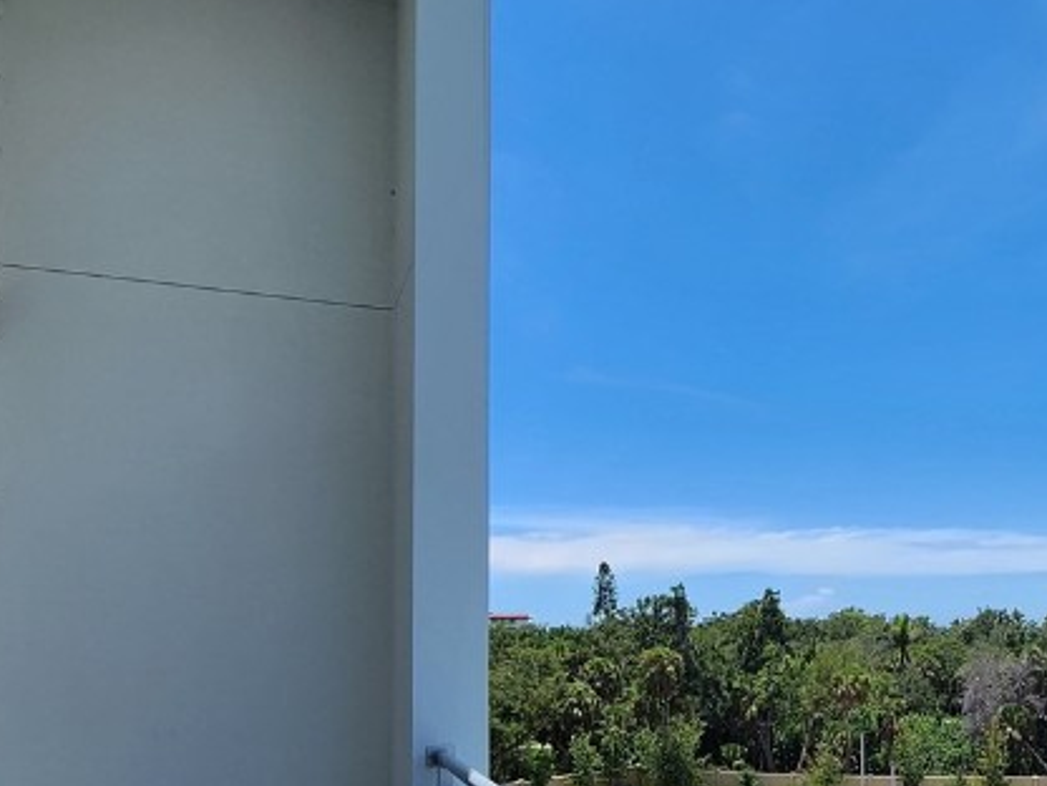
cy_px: 584
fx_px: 968
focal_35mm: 32
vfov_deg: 42.9
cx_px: 831
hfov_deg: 53.2
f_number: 2.2
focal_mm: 2.2
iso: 50
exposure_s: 1/2128
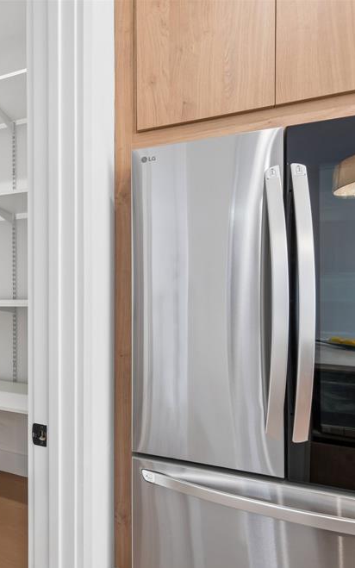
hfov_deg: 56.3
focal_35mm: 19
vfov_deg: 88.0
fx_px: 294
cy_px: 293
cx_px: 56
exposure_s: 1/5
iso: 125
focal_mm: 8
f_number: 8
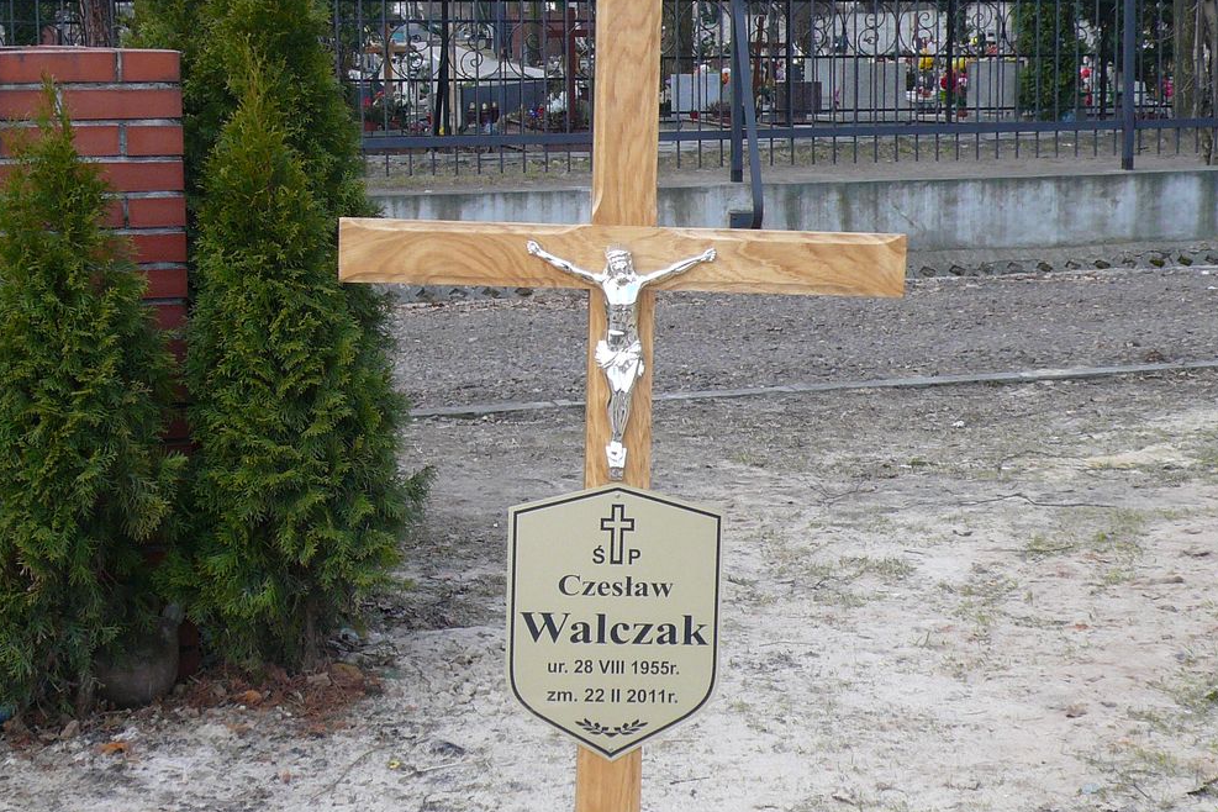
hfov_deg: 26.0
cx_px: 607
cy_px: 437
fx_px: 2639
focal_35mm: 78
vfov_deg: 17.5
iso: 100
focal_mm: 8.1
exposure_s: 1/250
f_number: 3.6
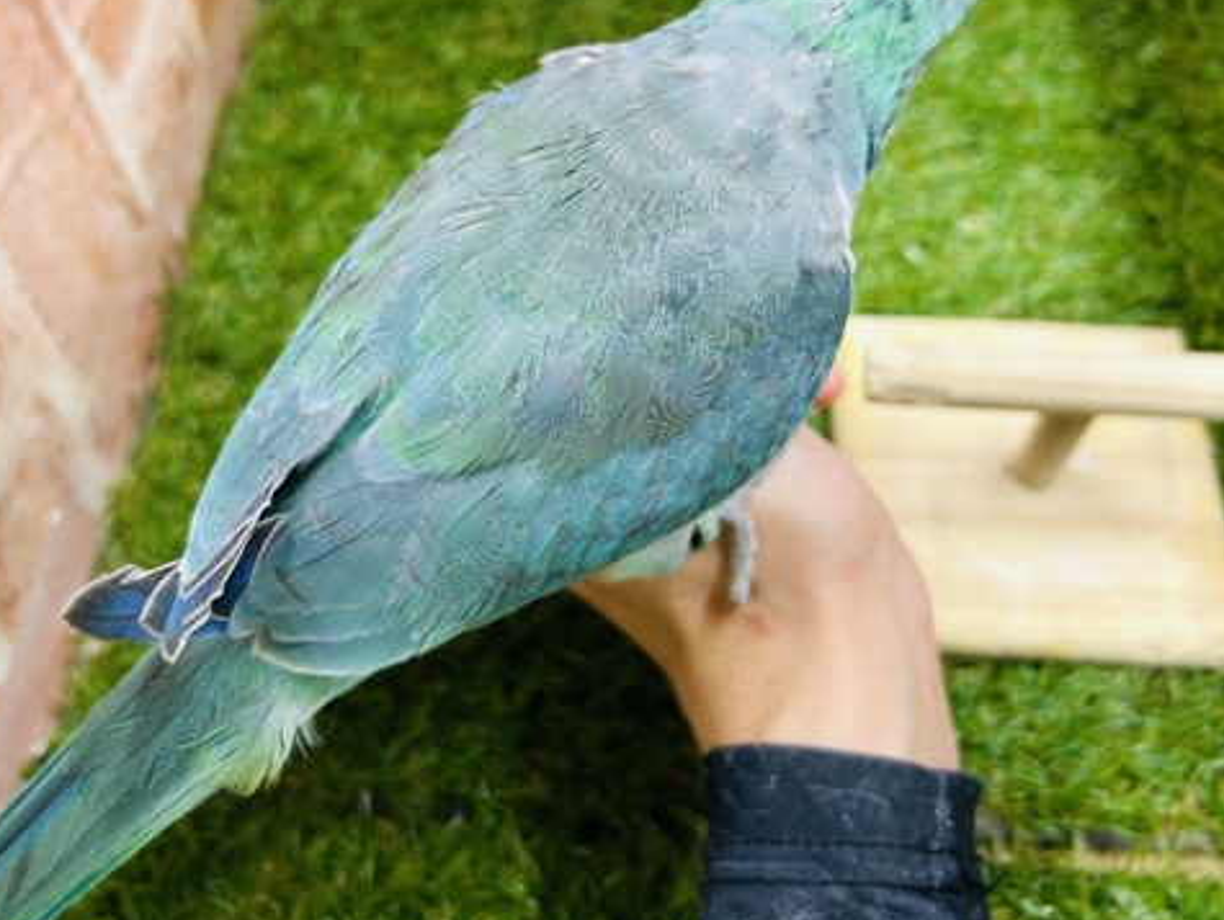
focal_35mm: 35
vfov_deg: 40.3
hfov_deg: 52.6
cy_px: 314
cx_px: 585
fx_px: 1239
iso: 64
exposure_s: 1/50
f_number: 1.5
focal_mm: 5.7
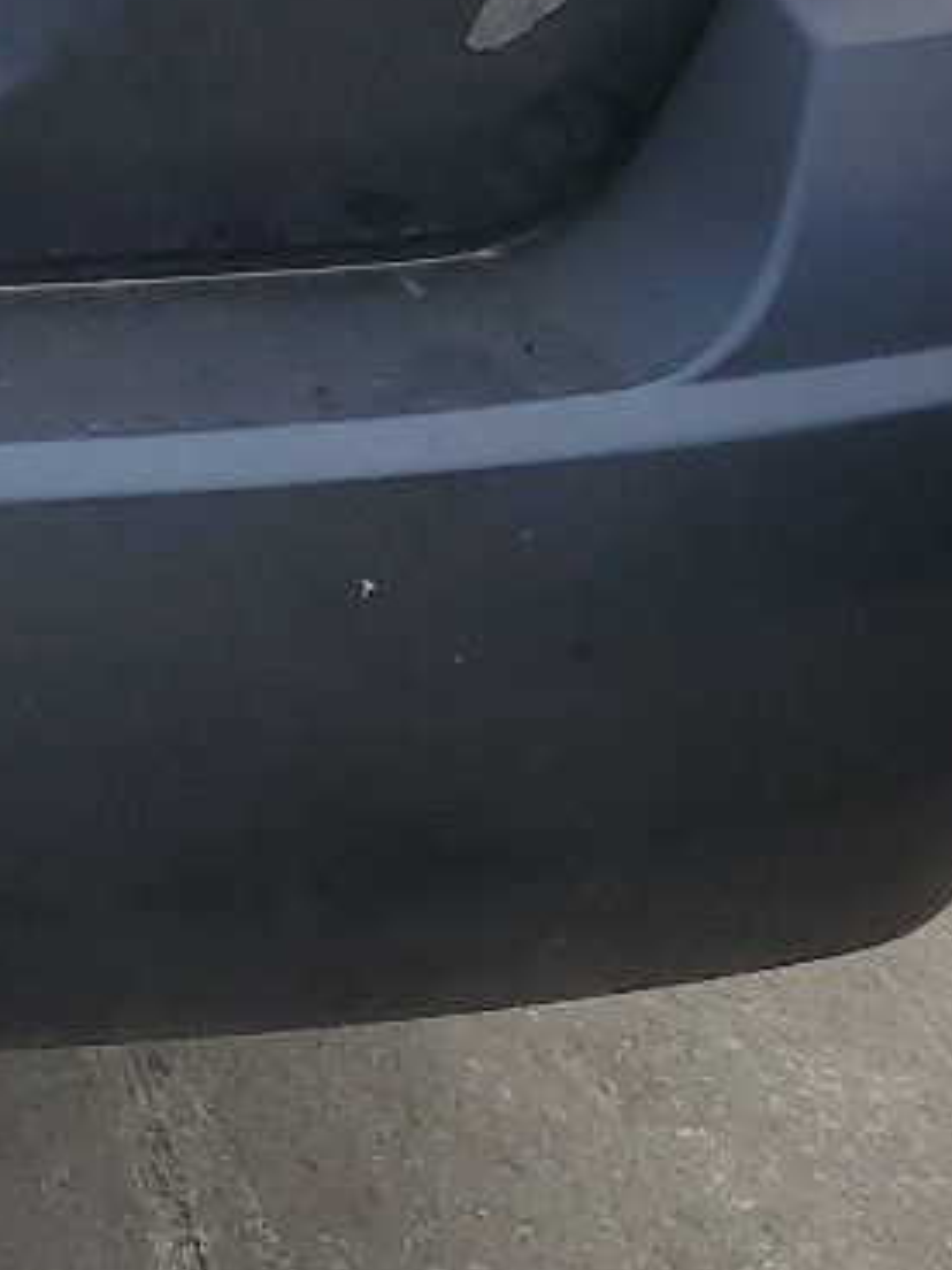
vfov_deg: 16.8
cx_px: -814
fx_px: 4144
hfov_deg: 12.0
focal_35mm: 113
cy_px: -193
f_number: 1.5
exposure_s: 1/833
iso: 50
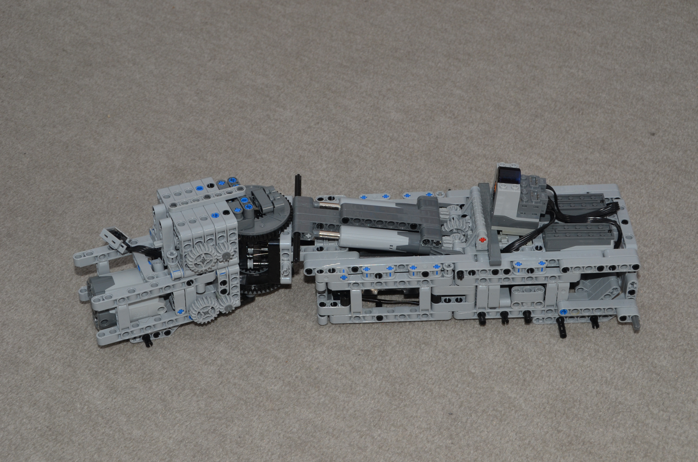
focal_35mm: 63
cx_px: 349
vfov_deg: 21.5
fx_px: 1219
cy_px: 231
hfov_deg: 32.0
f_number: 11
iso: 200
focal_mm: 42
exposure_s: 1/60
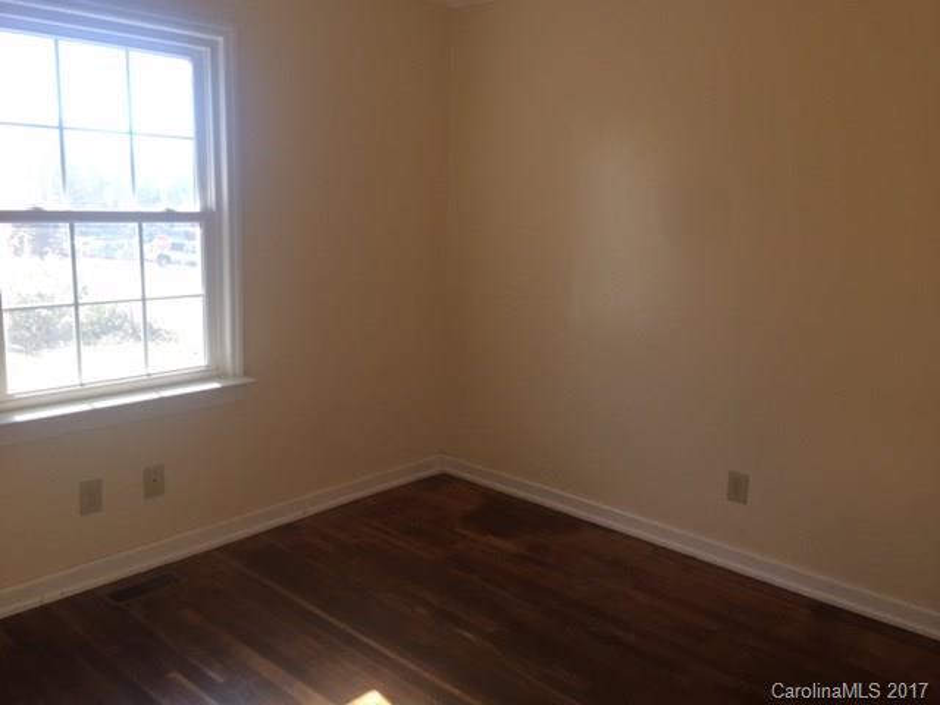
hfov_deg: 61.7
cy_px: 352
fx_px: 787
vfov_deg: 48.2
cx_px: 470
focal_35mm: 29
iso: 40
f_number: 2.2
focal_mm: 4.15
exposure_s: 1/120
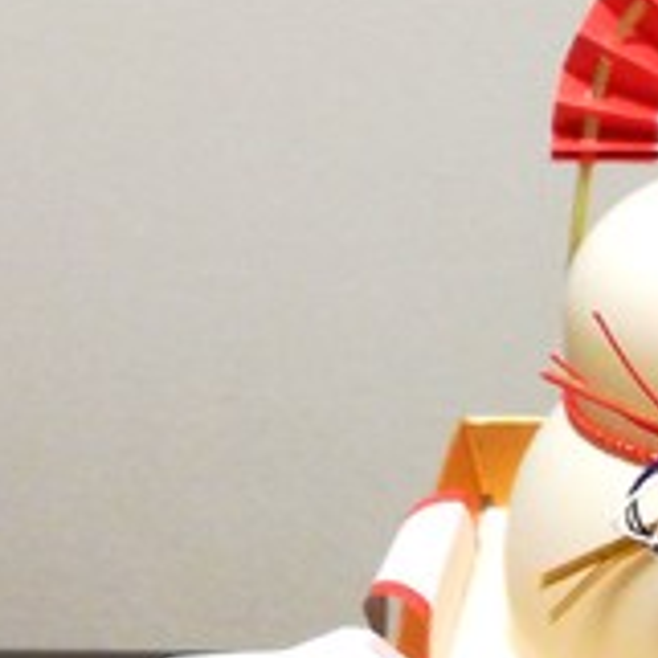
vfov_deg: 11.9
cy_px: 719
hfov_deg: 11.7
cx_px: 840
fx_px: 3118
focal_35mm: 145
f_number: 2
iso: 100
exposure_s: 1/30
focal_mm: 3.79
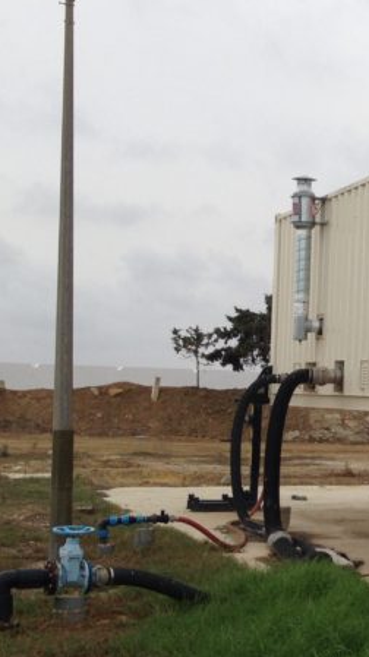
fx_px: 1516
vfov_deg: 24.5
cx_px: 725
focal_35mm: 87
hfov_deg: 12.3
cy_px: 358
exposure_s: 1/1453
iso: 50
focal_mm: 4.28
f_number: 2.4
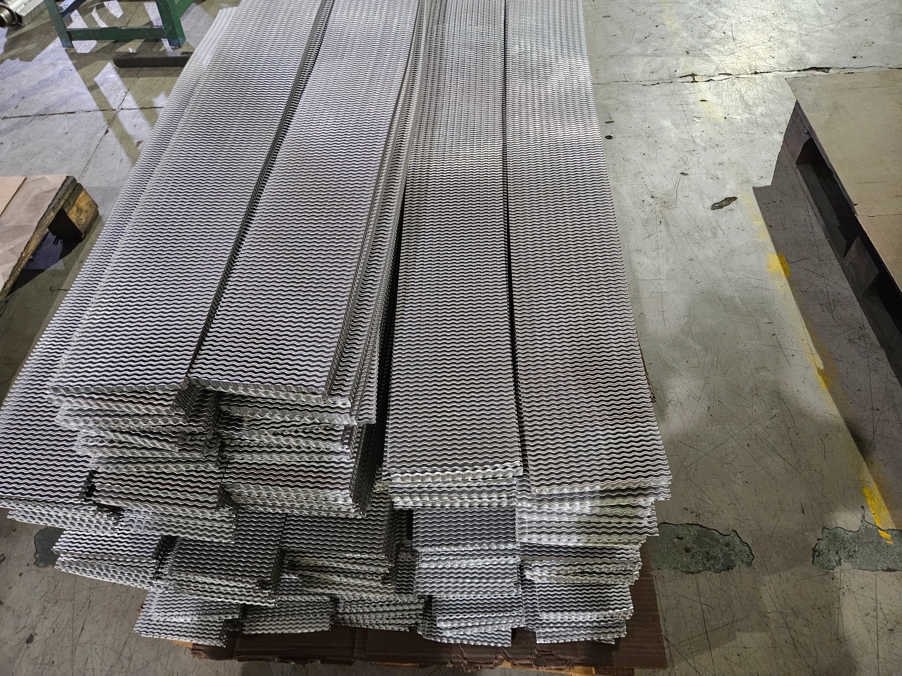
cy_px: 338
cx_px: 451
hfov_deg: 73.9
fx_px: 599
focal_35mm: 23
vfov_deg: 58.9
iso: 1000
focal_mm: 5.4
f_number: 1.8
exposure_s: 1/50
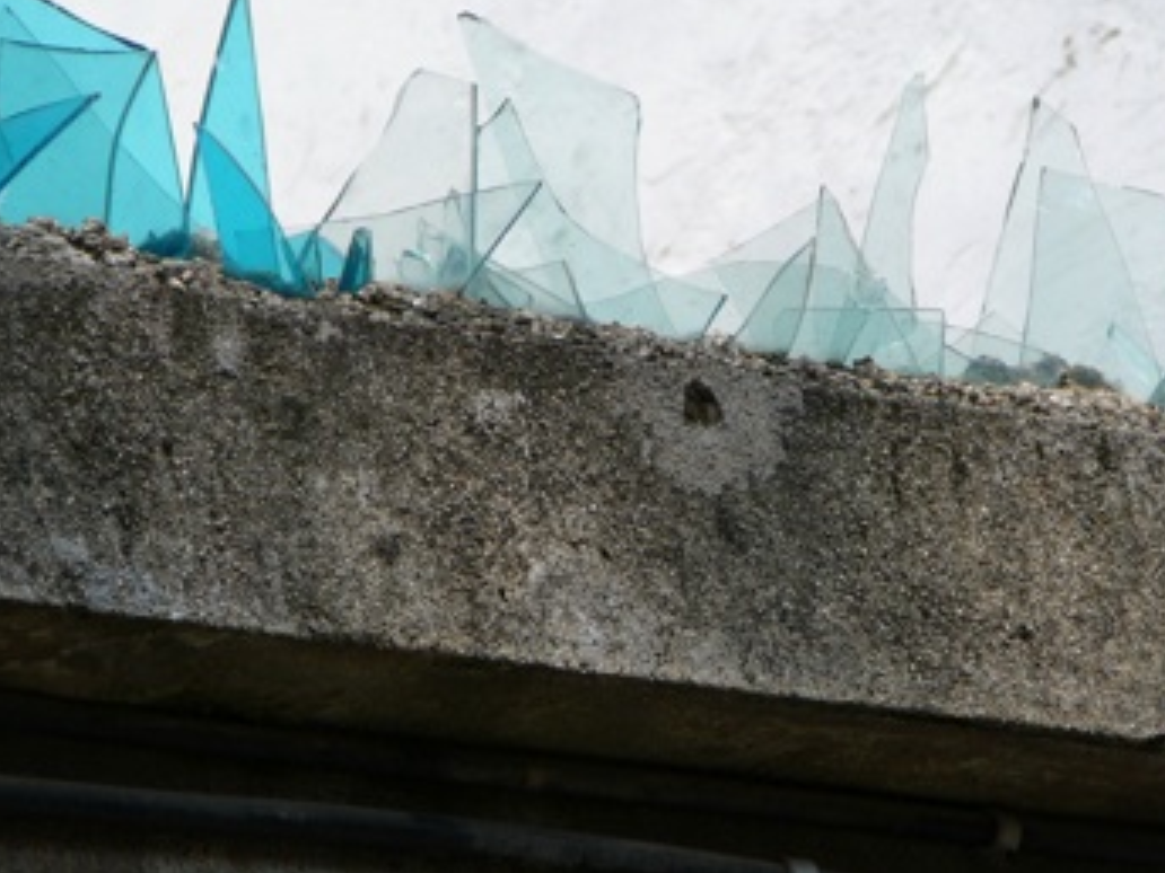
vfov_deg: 6.3
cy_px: 372
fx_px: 7976
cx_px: 589
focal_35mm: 237
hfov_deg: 8.4
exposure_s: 1/400
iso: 80
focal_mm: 30.3
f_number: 4.1
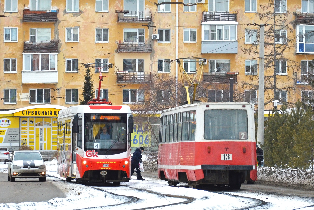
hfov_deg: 13.0
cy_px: 105
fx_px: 1374
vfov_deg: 8.7
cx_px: 157
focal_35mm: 158
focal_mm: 105
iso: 800
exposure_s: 1/500
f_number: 5.6
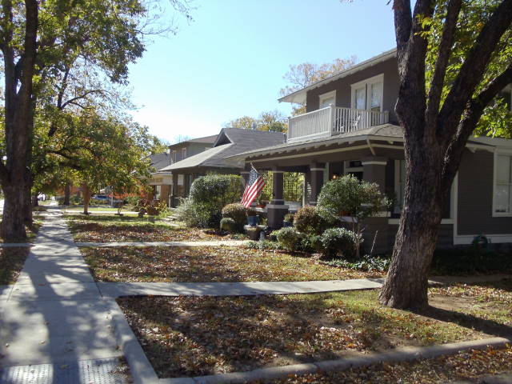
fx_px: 651
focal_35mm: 44
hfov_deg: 42.9
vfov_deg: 32.9
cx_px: 256
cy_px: 192
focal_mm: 6
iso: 100
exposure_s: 1/160
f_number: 7.1
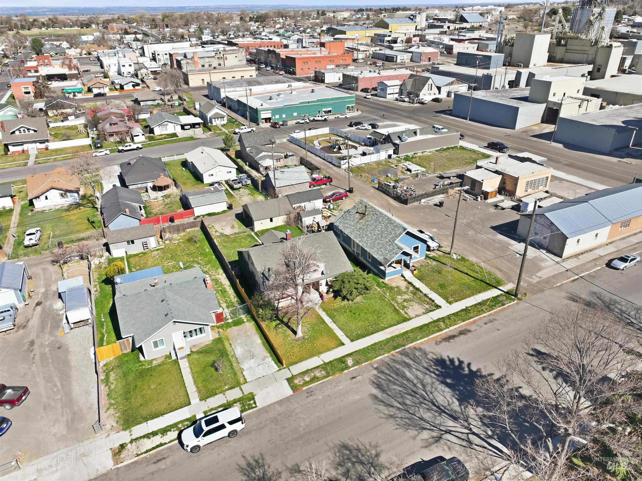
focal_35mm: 24
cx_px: 321
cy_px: 240
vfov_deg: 56.8
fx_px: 445
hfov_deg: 71.6
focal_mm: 12.3
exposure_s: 1/2500
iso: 180
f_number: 2.8
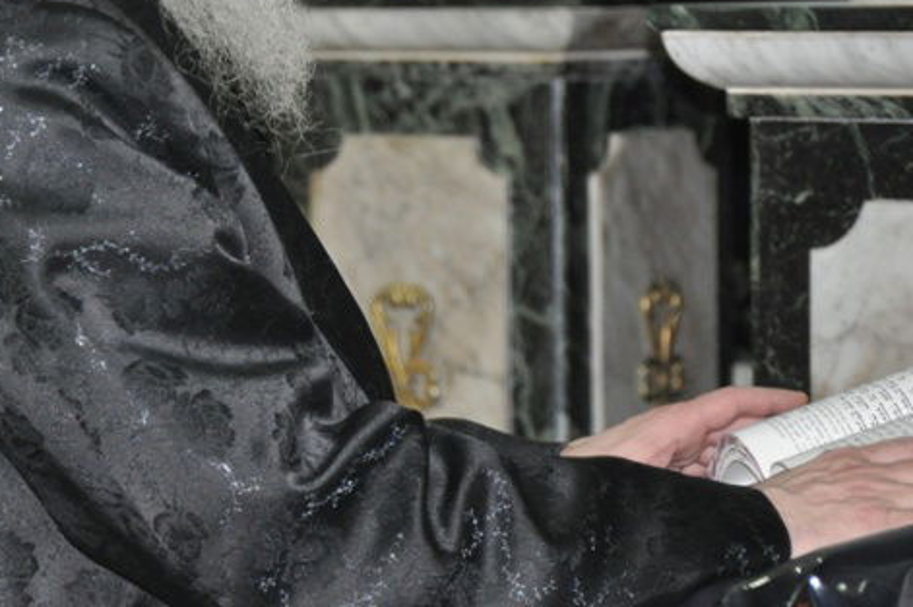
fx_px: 7020
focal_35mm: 277
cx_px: 266
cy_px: 10
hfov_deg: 7.4
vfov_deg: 4.9
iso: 800
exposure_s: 1/60
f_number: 5.6
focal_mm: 85
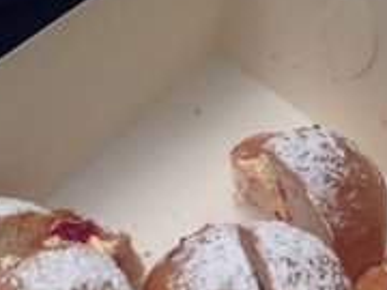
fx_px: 984
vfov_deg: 16.3
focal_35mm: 88
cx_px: 206
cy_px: 318
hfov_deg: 22.3
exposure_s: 1/337
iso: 50
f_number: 2.4
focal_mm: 4.12
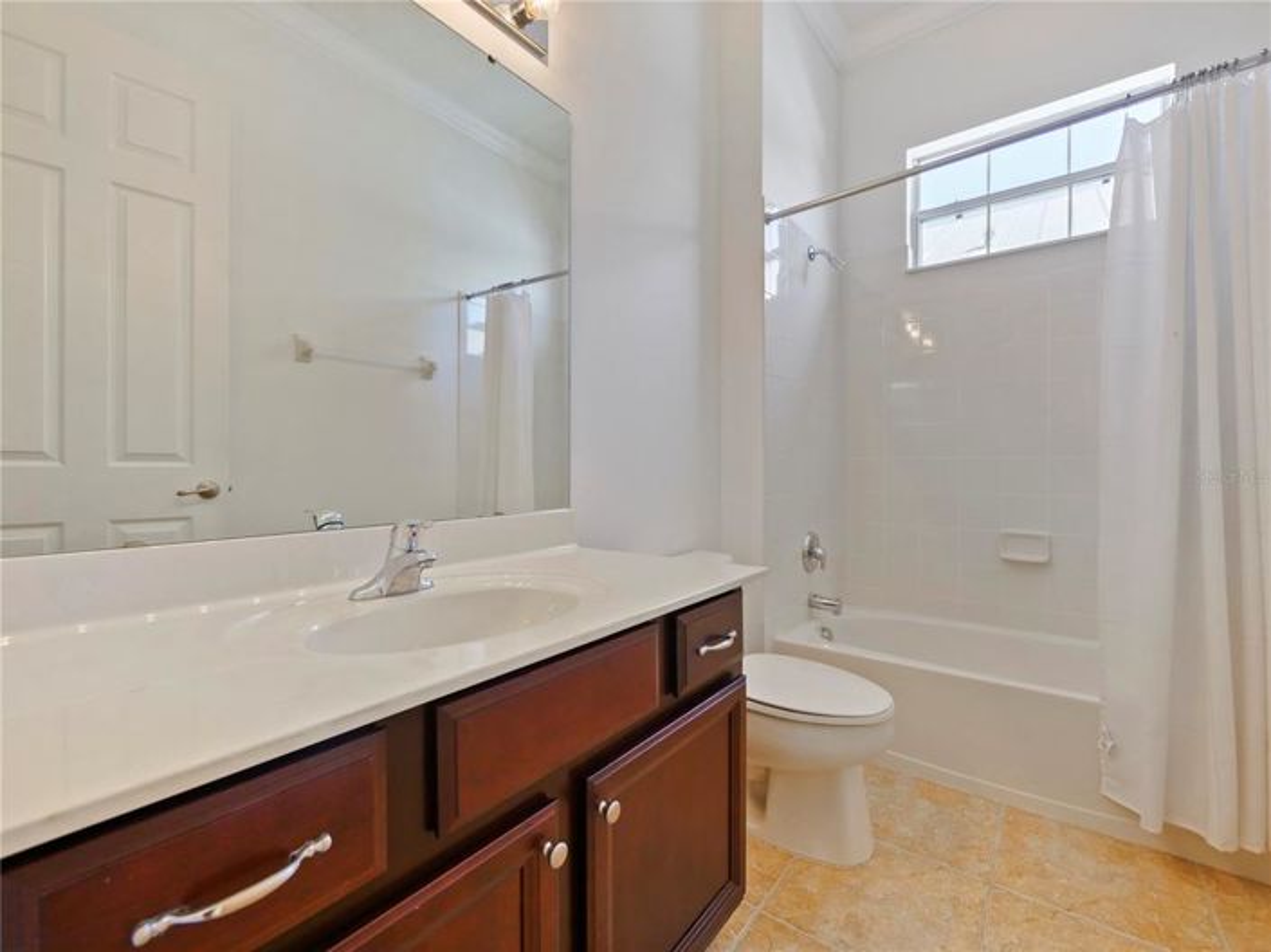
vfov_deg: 85.6
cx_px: 636
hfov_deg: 102.1
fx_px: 514
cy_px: 476
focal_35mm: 14
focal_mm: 7
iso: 800
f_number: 4
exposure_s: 1/60
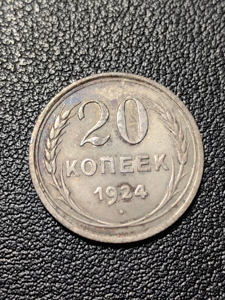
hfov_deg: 21.3
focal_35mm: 69
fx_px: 598
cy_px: 150
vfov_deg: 28.2
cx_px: 112
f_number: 2
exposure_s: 1/100
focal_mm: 5.75
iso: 80
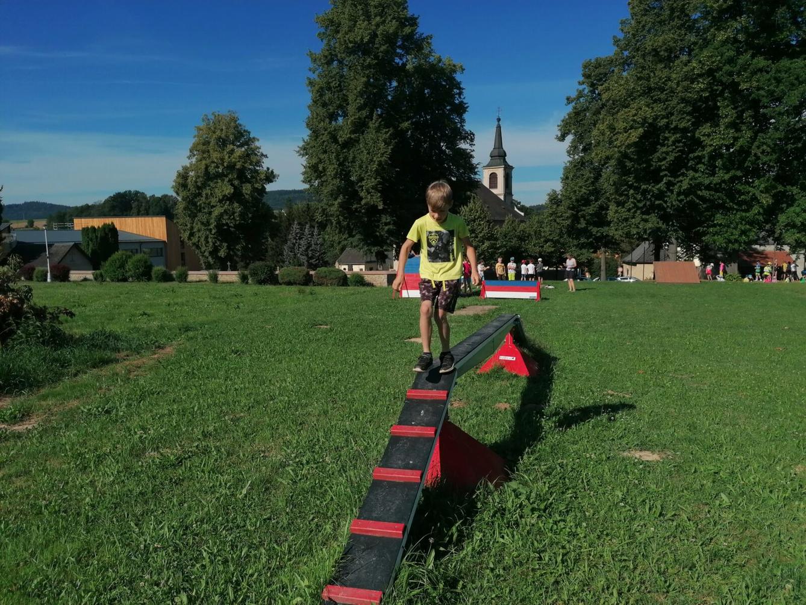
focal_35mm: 27
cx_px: 403
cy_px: 302
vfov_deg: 51.4
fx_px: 629
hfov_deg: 65.3
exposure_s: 1/2660
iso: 50
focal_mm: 4.75
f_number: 1.8
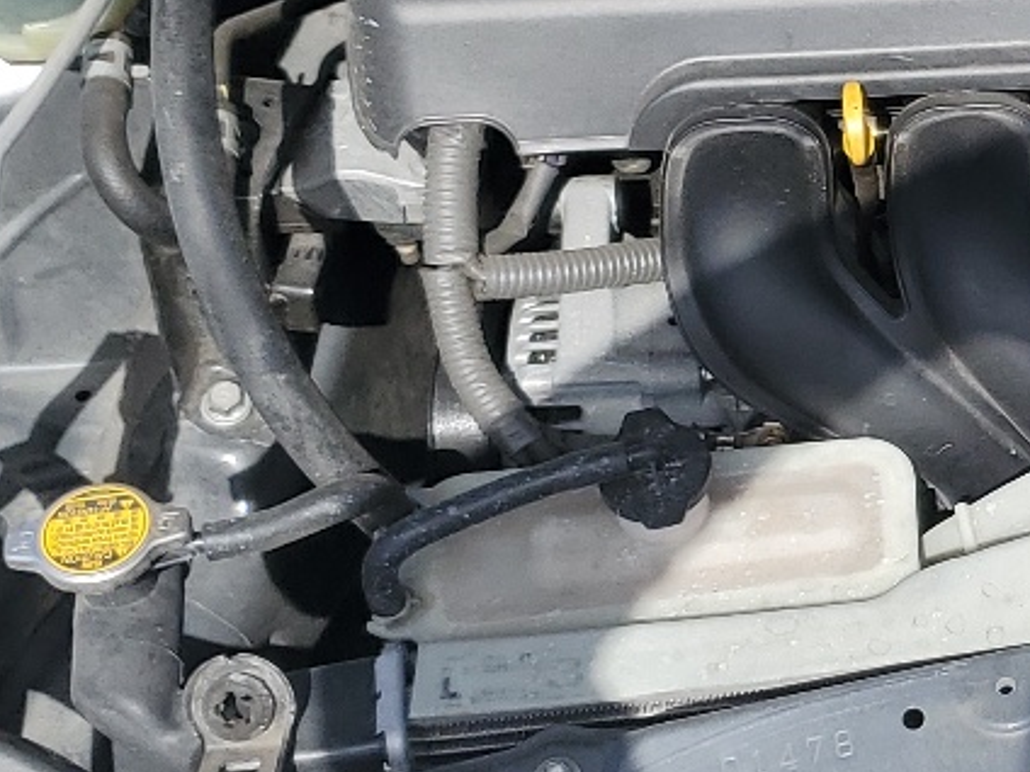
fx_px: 2916
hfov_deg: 19.1
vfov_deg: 15.0
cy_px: 192
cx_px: 1183
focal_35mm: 98
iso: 50
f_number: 1.5
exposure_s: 1/3333
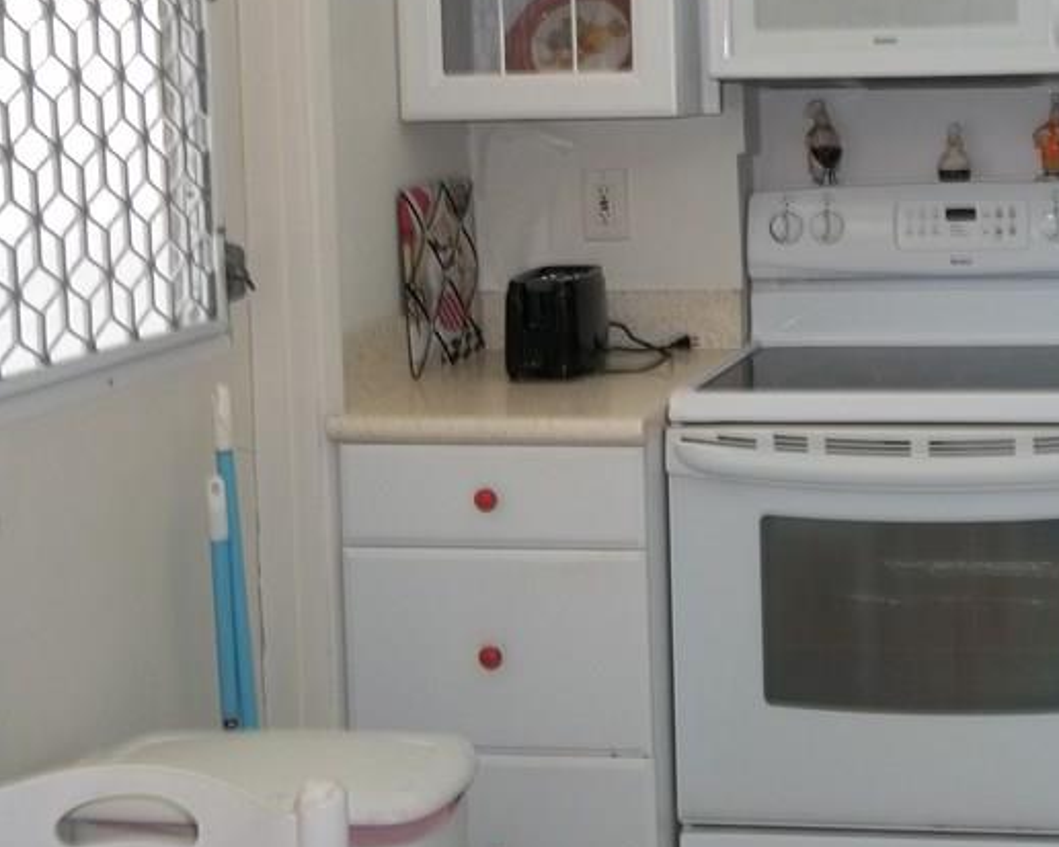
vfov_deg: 24.2
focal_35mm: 62
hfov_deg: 29.4
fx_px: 1944
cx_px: 917
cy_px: 168
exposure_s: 1/60
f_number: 2.9
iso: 80
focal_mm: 5.7
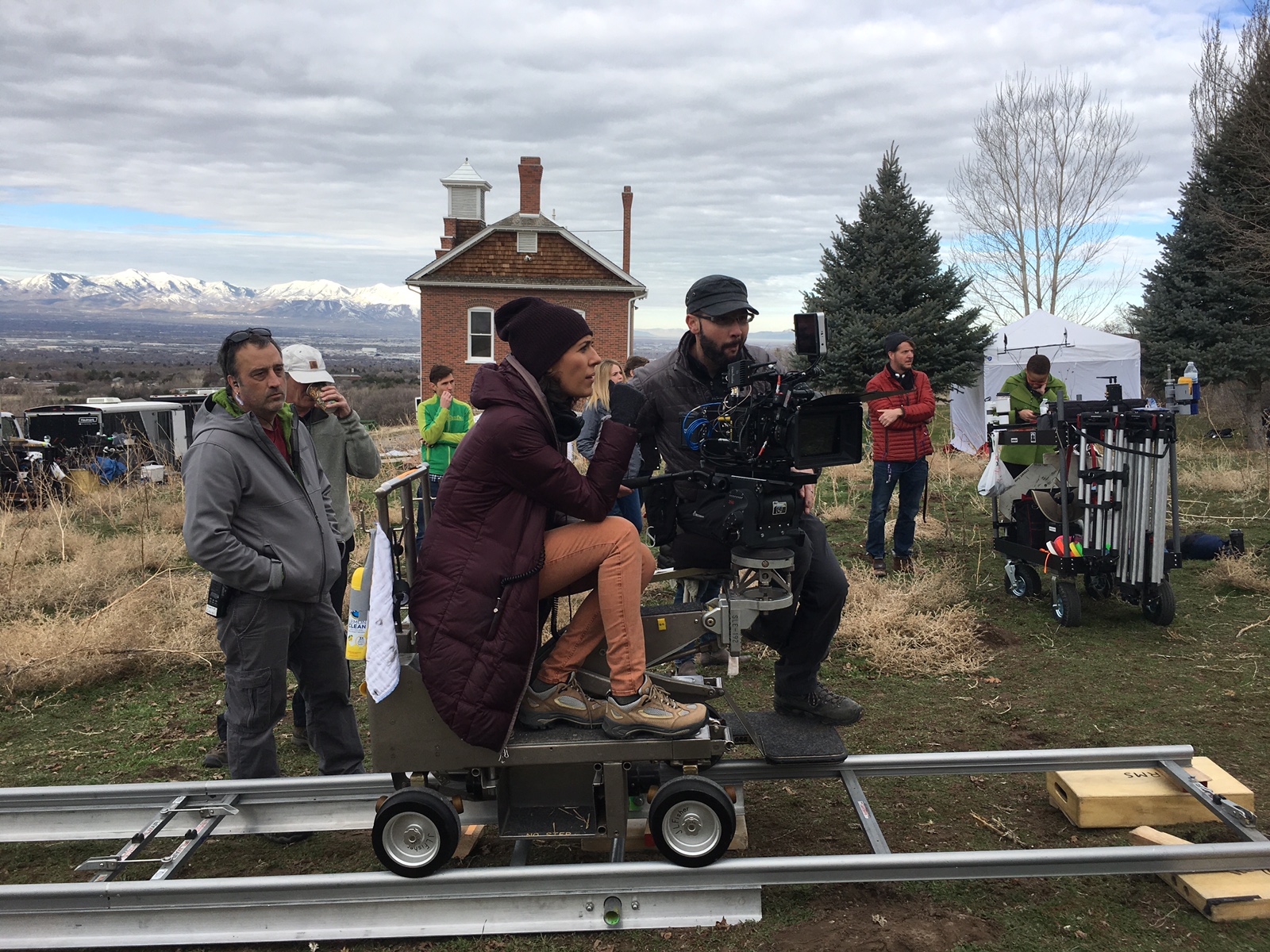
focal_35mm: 29
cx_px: 635
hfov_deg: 61.7
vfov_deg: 48.2
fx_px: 1064
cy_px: 476
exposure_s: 1/927
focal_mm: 4.15
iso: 25
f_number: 2.2
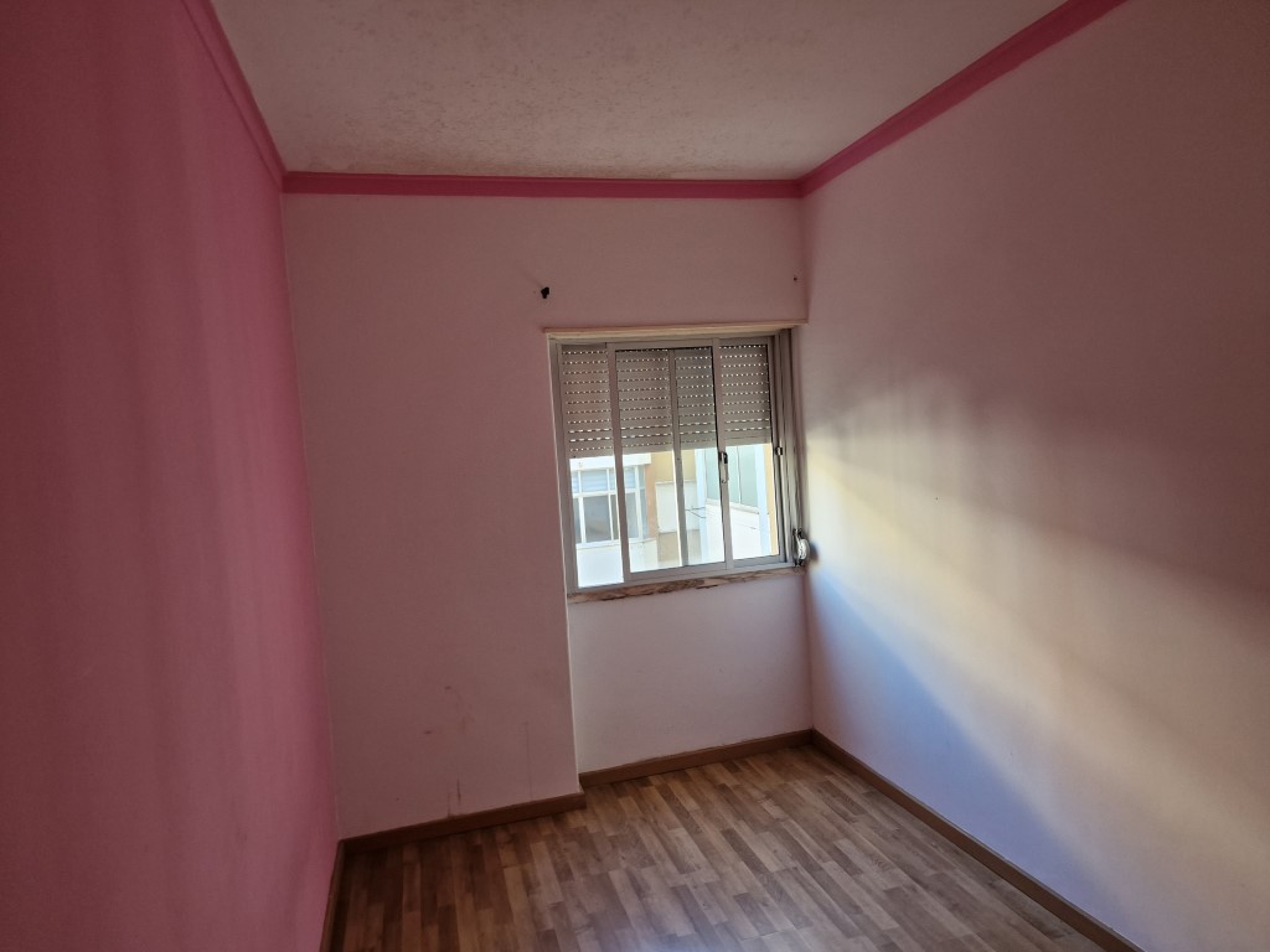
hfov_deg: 73.9
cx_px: 635
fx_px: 844
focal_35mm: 23
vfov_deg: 58.9
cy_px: 476
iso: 160
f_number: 1.8
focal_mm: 6.4
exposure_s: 1/100
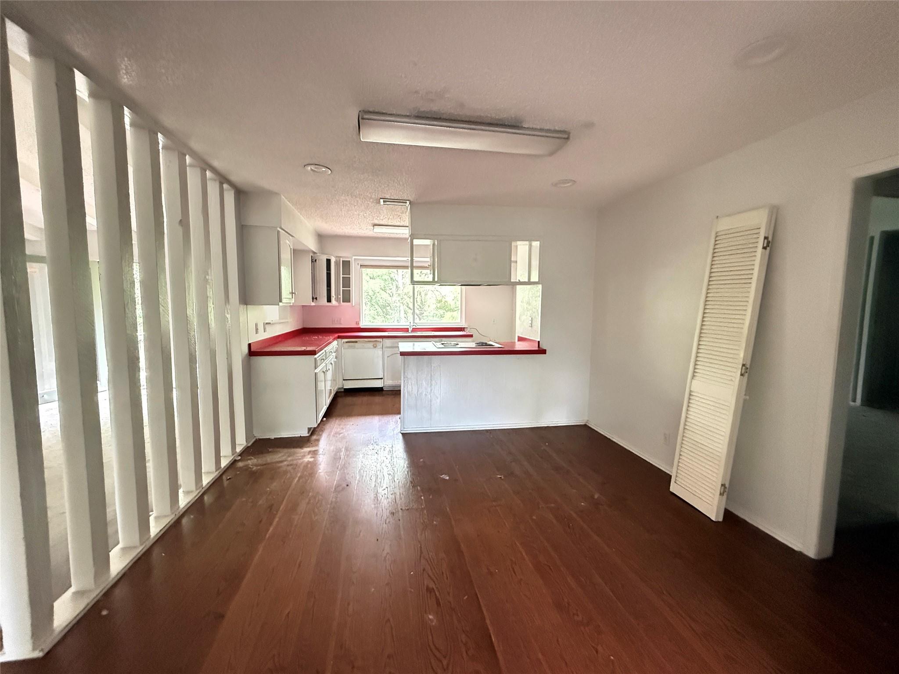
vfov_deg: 85.7
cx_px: 450
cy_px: 337
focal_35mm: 14
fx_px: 364
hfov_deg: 102.1
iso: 1000
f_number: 2.2
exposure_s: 1/60
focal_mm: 2.22
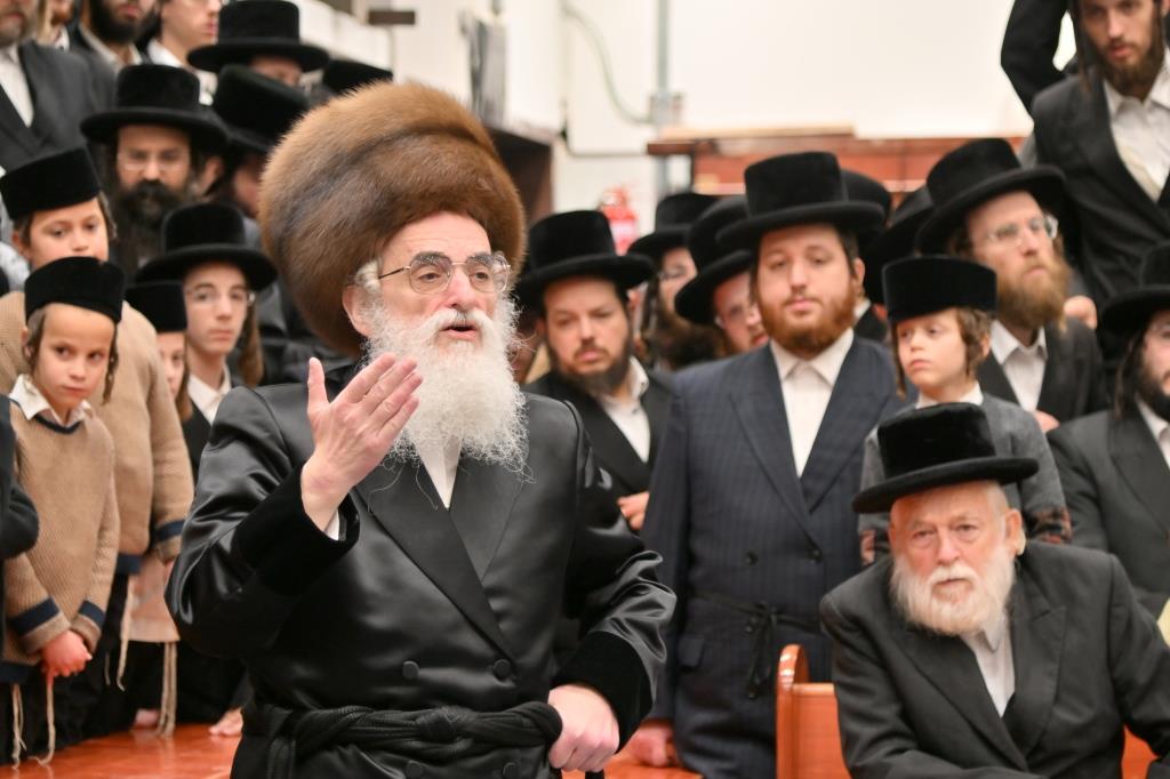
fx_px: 4126
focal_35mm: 127
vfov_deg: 10.8
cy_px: 390
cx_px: 585
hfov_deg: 16.1
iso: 320
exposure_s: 1/125
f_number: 4
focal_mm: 85
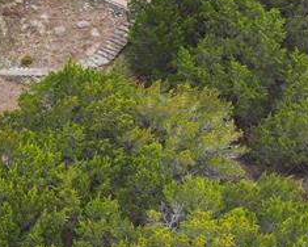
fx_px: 930
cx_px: -201
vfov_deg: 14.7
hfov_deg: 16.5
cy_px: -41
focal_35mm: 102
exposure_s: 1/120
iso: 160
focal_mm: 12.29
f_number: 2.8
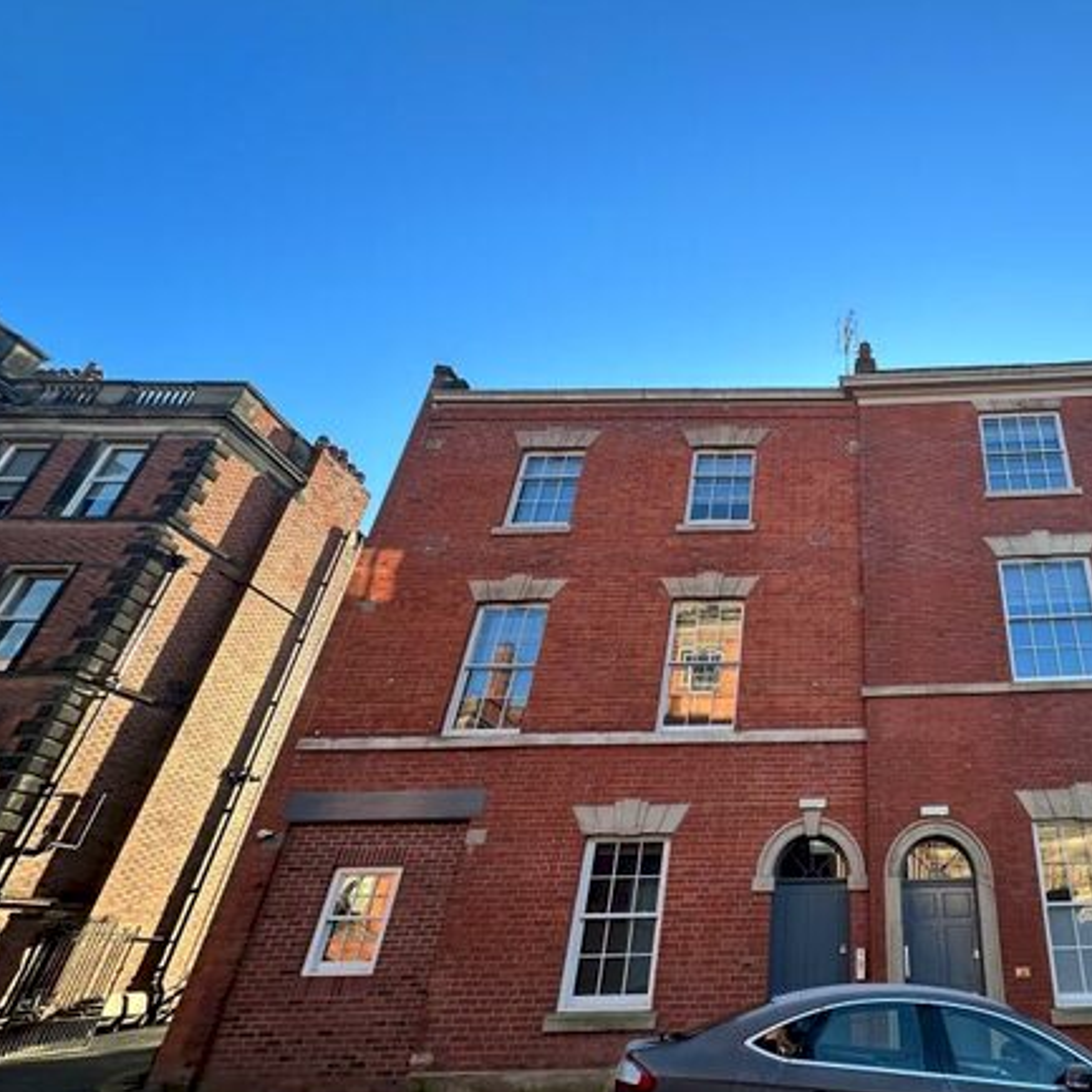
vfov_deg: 74.8
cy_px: 536
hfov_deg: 68.1
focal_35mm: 20
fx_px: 714
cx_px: 865
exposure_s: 1/435
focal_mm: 2.22
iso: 40
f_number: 2.2
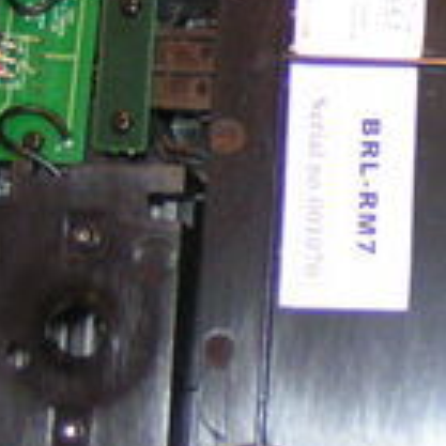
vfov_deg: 11.2
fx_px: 2259
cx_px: 632
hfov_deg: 10.9
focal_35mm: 155
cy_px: 109
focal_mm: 5.8
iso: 200
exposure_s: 1/40
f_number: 2.8
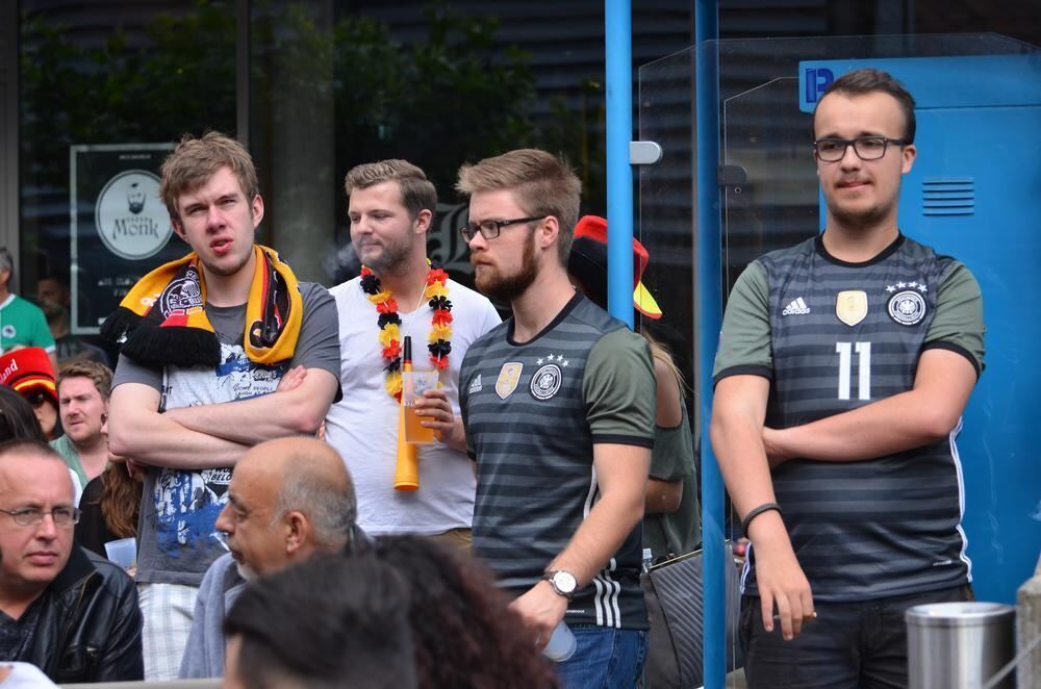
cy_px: 344
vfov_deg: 11.1
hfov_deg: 16.7
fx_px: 3549
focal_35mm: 123
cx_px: 520
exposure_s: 1/250
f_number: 4.5
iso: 200
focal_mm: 82
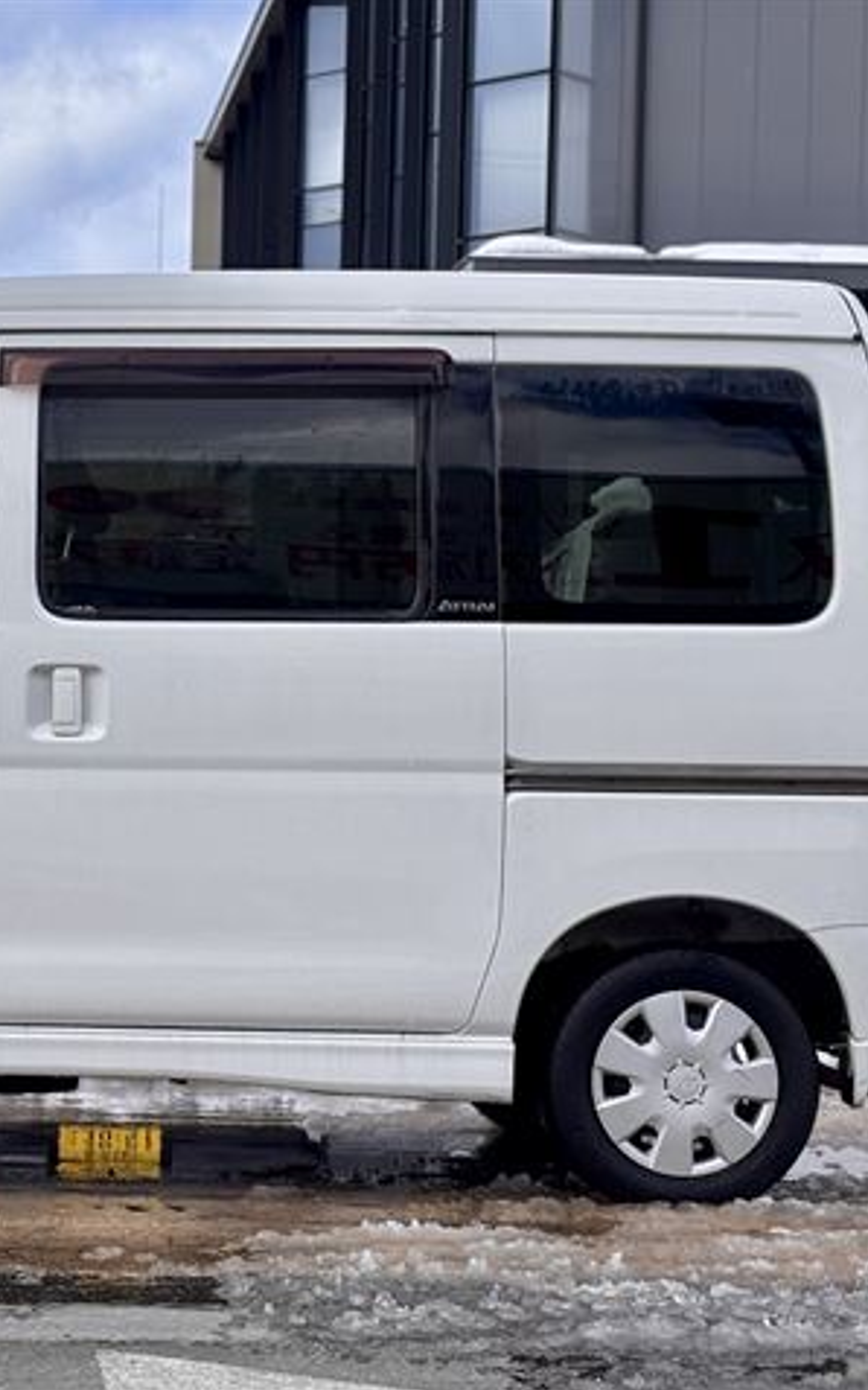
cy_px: 696
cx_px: 79
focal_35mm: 74
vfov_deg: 27.9
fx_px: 2802
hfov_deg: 17.3
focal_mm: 5.96
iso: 32
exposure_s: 1/2288
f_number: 1.6
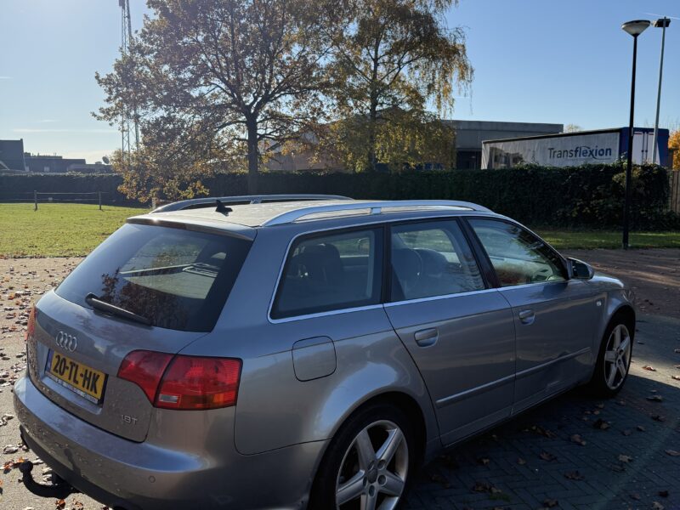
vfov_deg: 56.8
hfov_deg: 71.6
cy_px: 255
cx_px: 340
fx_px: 471
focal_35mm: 24
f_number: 1.78
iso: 100
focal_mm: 6.76
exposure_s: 1/4975
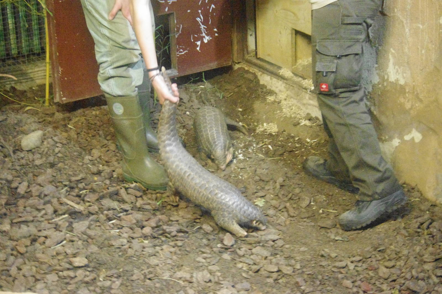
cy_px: 147
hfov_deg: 27.0
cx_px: 221
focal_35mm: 75
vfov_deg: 18.1
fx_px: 920
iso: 12800
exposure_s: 1/30
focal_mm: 50
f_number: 4.5
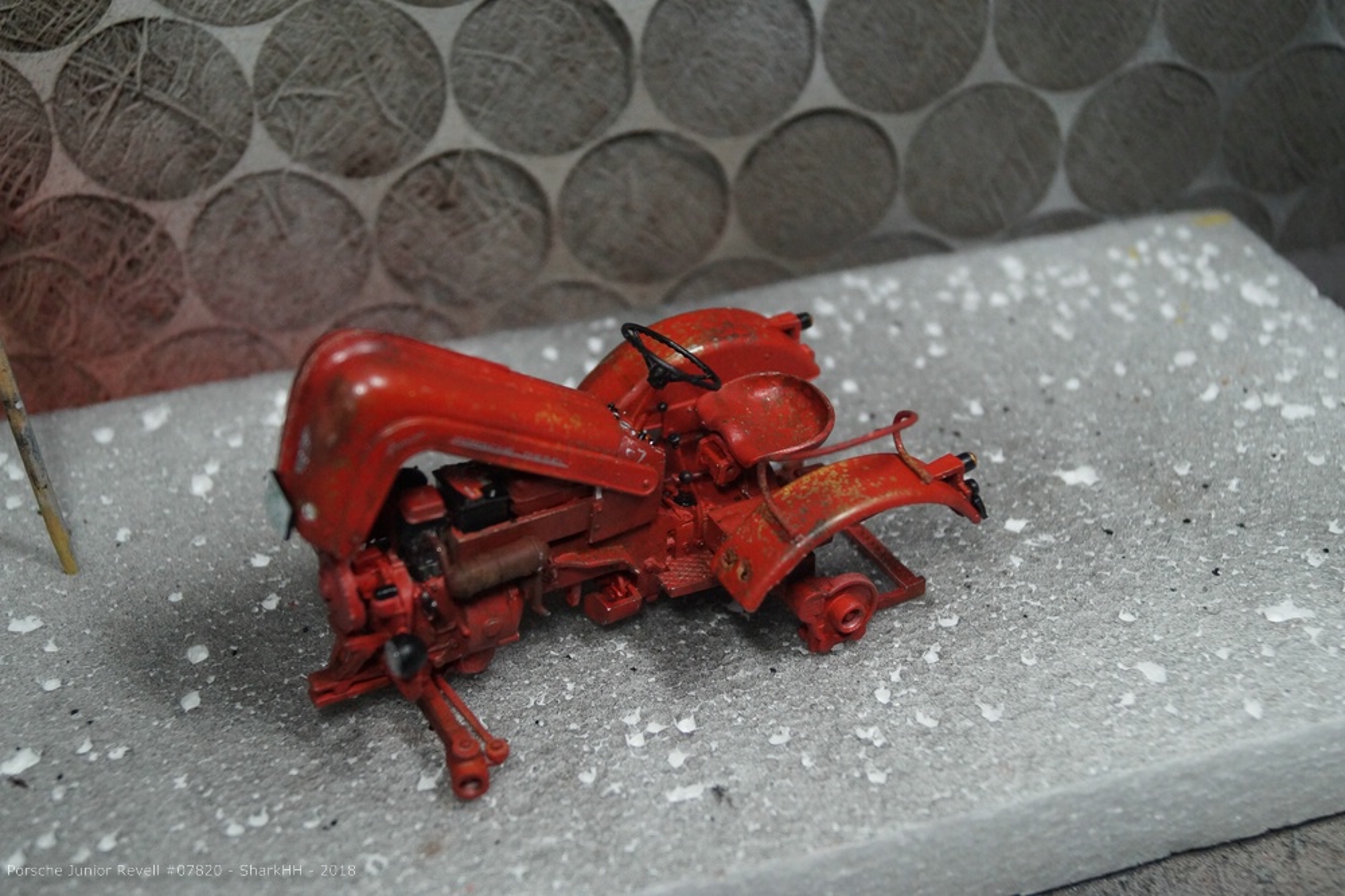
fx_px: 1681
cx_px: 672
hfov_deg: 43.6
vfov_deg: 29.8
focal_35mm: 45
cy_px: 448
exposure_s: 1/160
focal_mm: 30
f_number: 4.5
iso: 1600
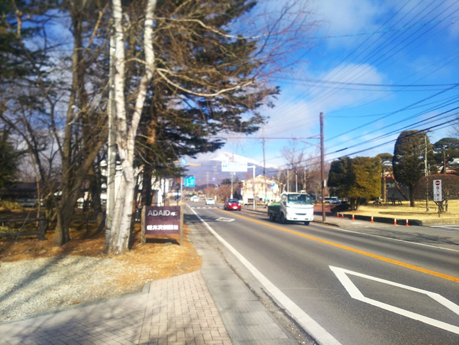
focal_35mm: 26
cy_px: 172
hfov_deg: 67.3
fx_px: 345
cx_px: 230
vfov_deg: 53.1
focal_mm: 4.2
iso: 20
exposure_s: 1/942
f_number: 1.9
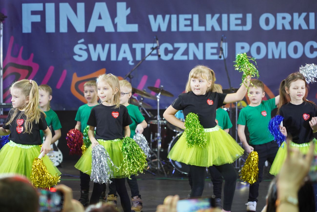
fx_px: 925
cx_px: 158
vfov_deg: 13.0
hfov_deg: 19.5
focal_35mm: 105
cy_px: 106
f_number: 4.5
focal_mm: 105
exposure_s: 1/100
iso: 2000
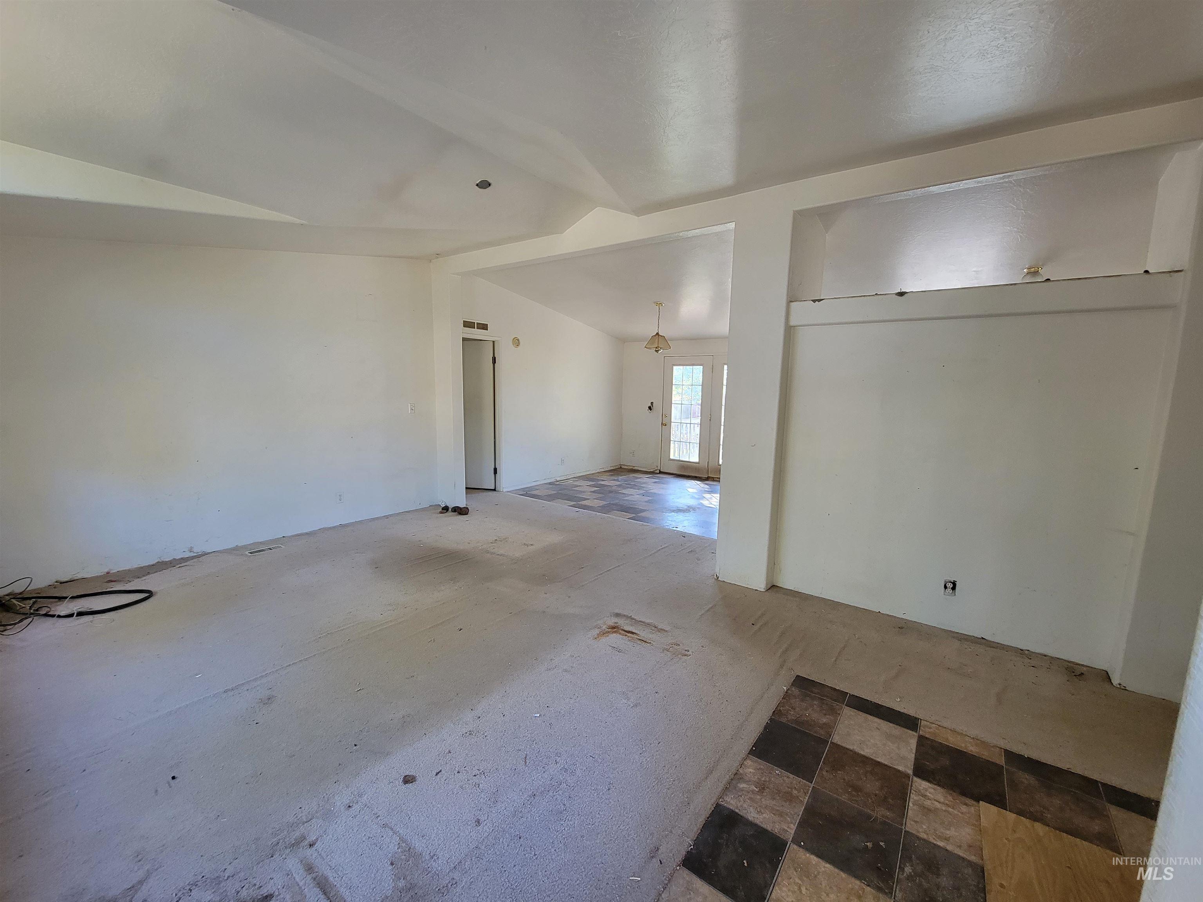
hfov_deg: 106.2
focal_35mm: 13
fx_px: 452
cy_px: 451
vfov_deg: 89.9
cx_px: 602
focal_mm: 2.2
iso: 200
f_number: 2.2
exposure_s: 1/60
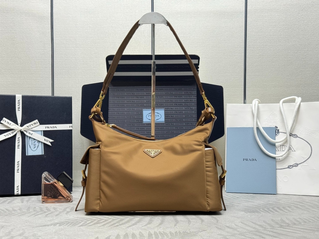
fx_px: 442
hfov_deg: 39.7
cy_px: 120
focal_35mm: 48
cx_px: 160
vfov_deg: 30.3
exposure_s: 1/50
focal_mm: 6.76
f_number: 1.78
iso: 160
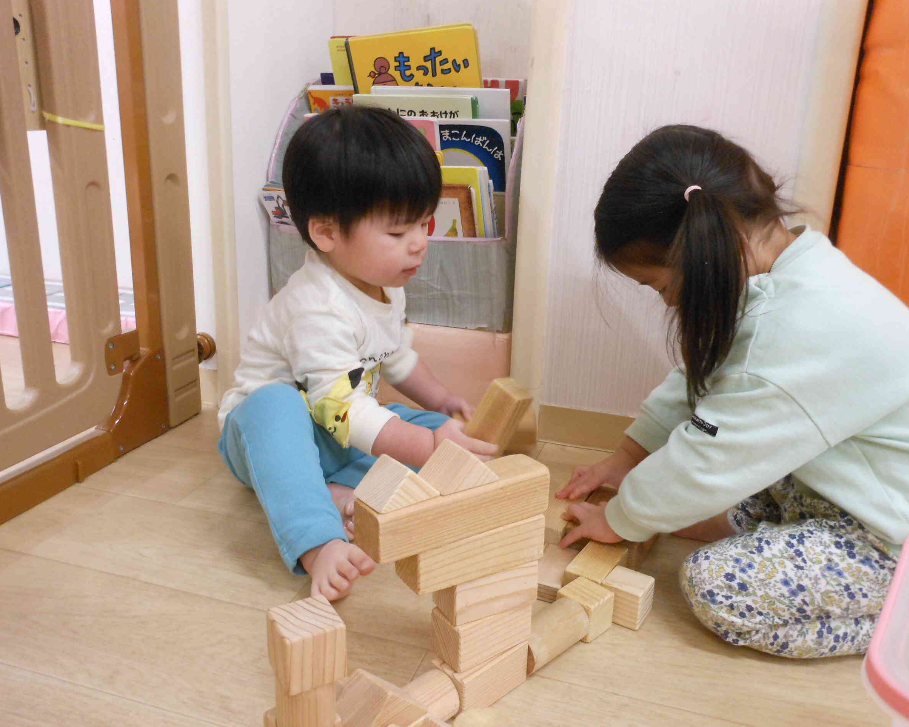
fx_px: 807
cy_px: 364
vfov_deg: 48.5
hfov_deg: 58.8
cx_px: 458
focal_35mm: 30
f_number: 3.7
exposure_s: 1/30
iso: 400
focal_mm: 5
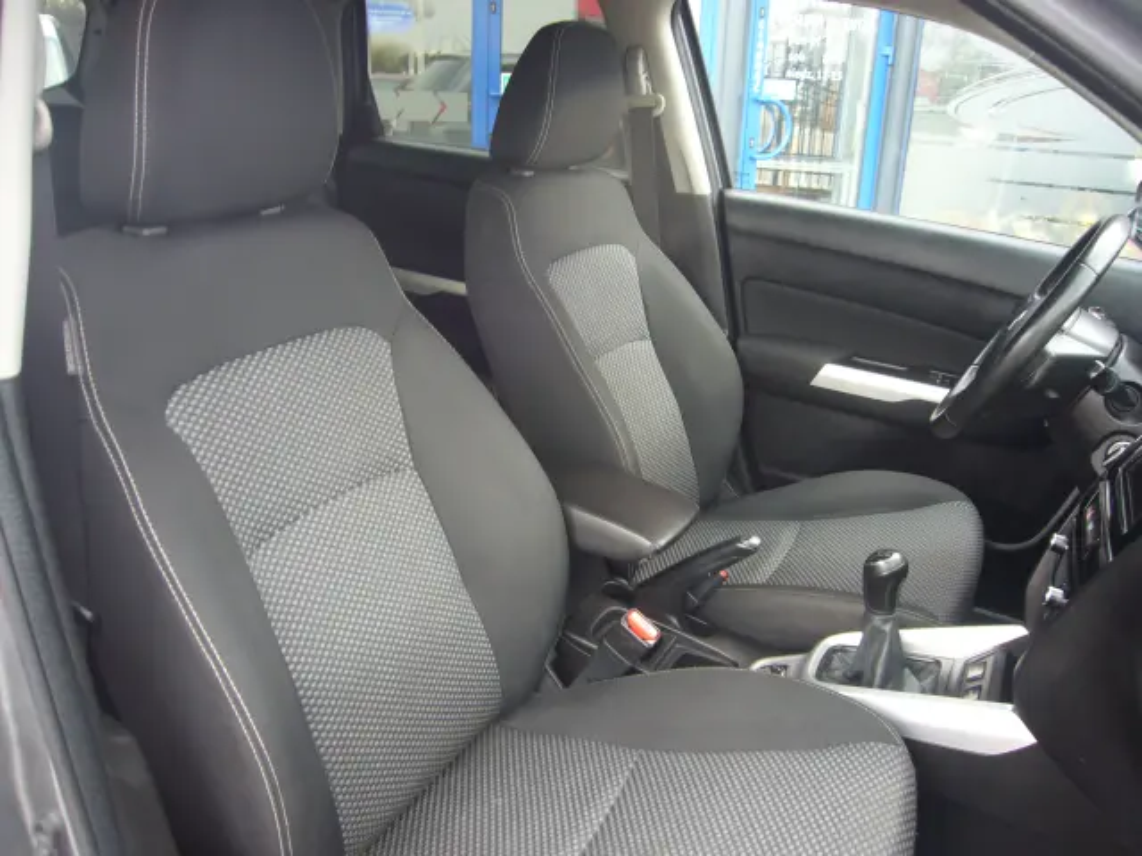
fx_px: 924
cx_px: 571
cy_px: 428
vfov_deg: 49.7
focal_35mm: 28
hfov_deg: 63.4
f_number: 2.8
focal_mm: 4.6
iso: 100
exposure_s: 1/25
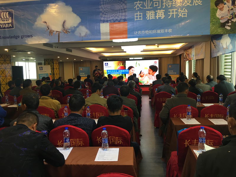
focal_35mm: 29
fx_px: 198
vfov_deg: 48.2
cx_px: 118
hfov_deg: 61.7
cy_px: 88
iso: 100
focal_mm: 4.15
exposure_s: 1/33
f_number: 2.2
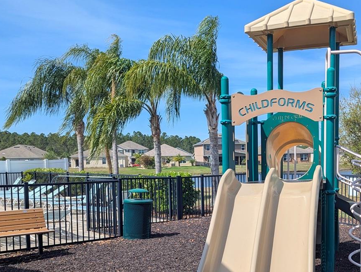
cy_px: 194
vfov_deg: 32.5
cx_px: 226
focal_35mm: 44
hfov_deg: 42.5
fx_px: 460
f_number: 1.85
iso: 49
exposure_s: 1/2309
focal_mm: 6.81
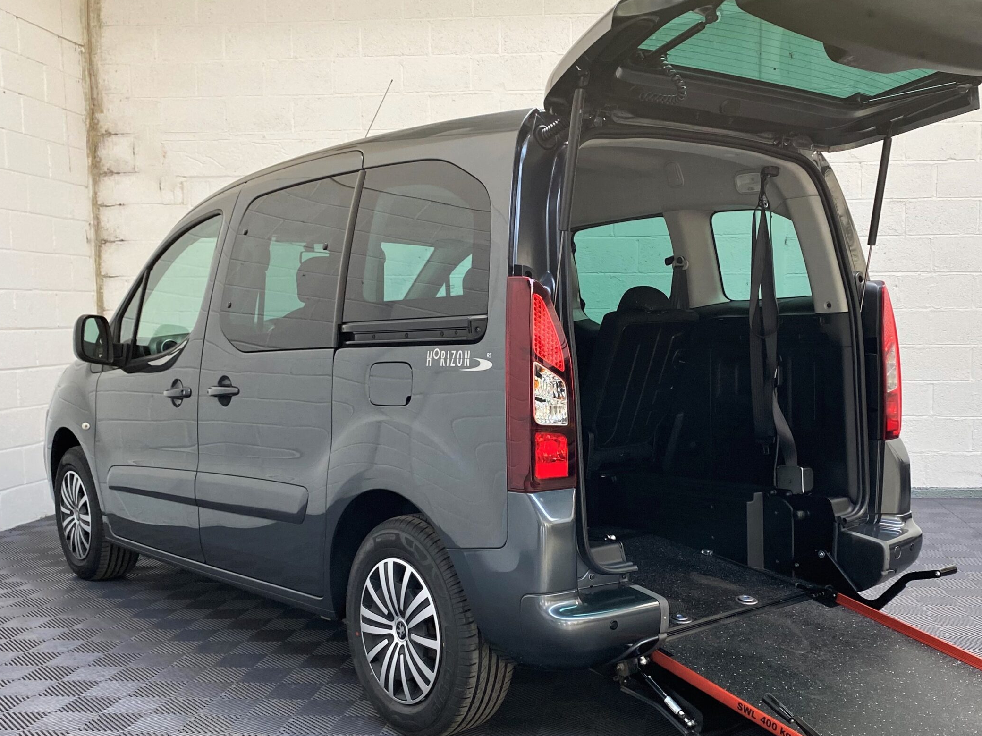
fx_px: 908
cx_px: 576
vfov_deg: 44.1
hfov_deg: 56.5
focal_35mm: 32
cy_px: 410
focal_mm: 4.25
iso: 100
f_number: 1.8
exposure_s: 1/121
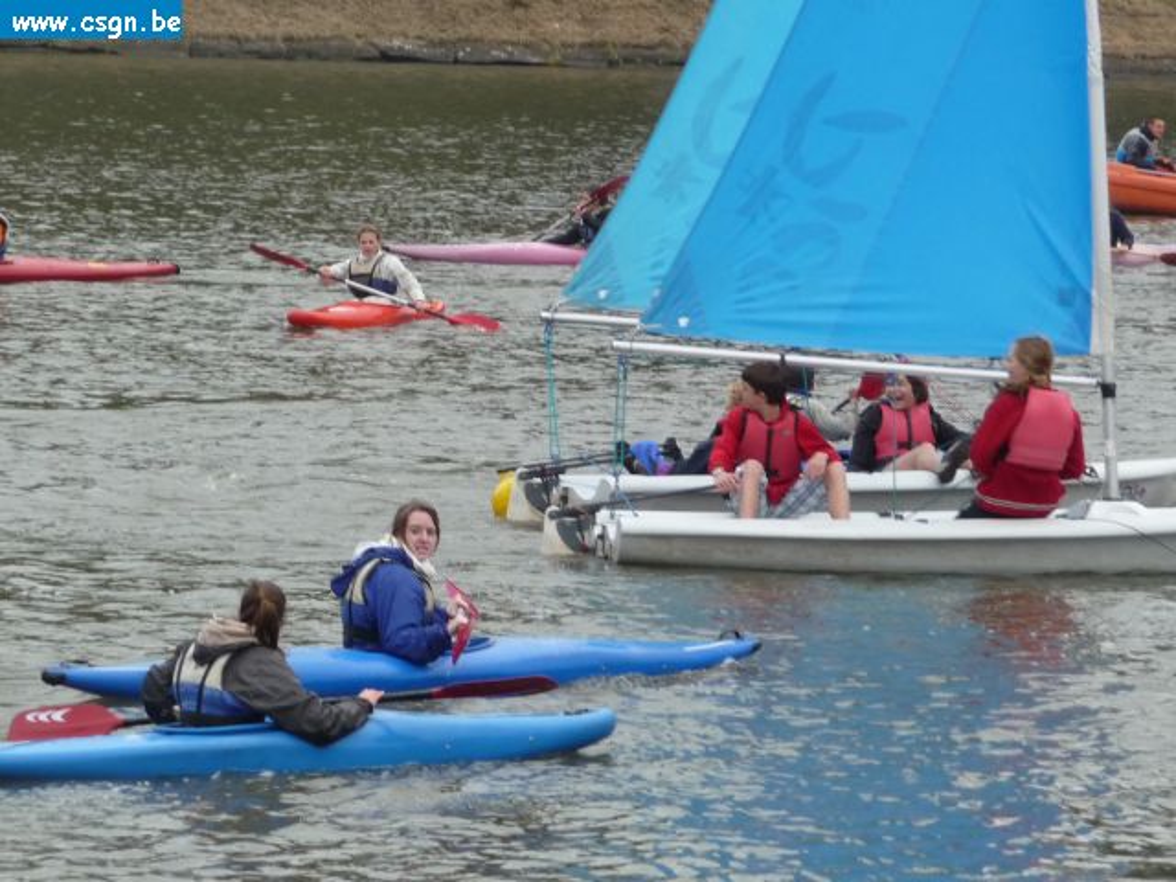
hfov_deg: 8.6
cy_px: 441
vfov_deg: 6.4
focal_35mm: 231
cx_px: 588
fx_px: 7848
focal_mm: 29.1
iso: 200
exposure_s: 1/200
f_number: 4.8
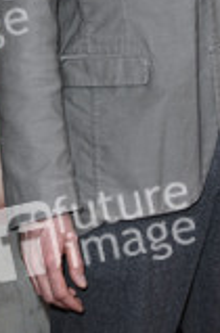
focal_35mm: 164
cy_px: -82
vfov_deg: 12.2
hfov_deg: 8.3
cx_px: 149
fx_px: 1513
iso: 800
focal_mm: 65
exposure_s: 1/250
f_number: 5.6
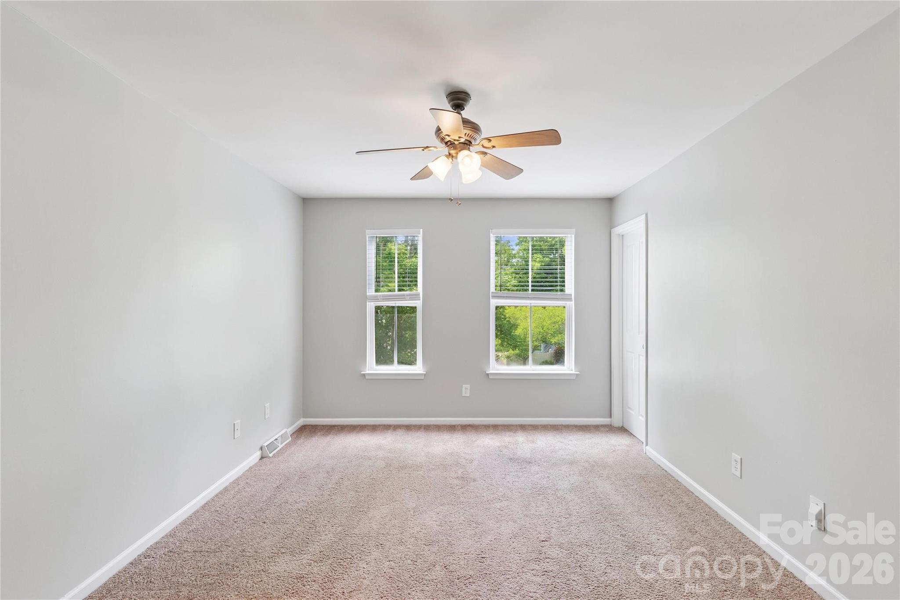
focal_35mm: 16
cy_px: 300
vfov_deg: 73.7
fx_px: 400
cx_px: 450
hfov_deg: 96.7
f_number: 10
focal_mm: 16
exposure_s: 1/50
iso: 800
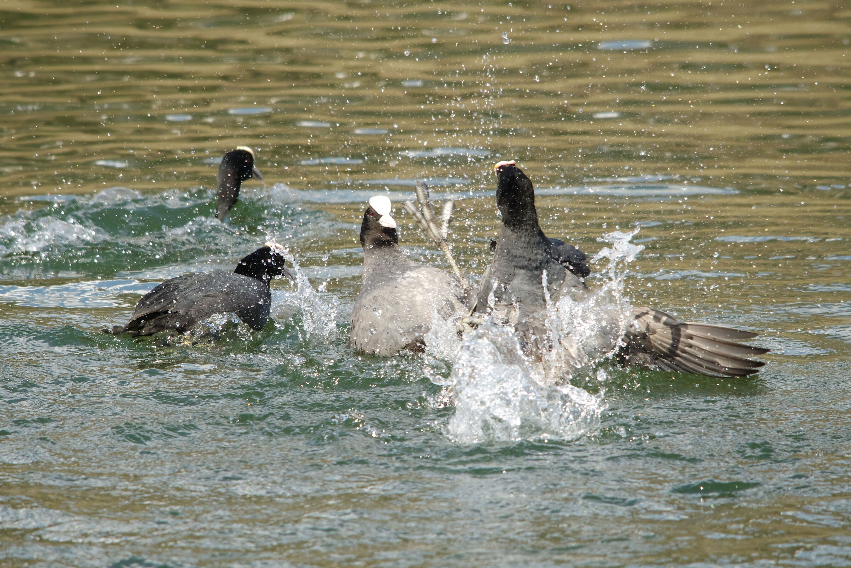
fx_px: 17728
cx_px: 426
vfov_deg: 1.8
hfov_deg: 2.7
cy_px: 284
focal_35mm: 750
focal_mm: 500
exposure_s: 1/1600
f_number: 8
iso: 1600
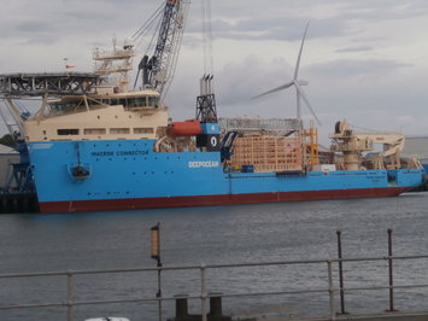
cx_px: 212
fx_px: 1533
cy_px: 141
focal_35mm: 124
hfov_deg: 15.9
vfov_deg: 11.9
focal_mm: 19.54
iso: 100
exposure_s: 1/400
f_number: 5.4
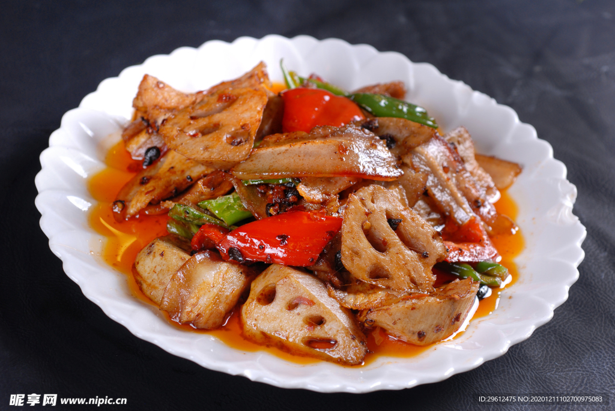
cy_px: 206
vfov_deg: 15.2
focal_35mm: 90
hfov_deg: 22.6
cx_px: 308
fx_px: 1539
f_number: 5.6
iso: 125
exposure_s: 1/160
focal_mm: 60
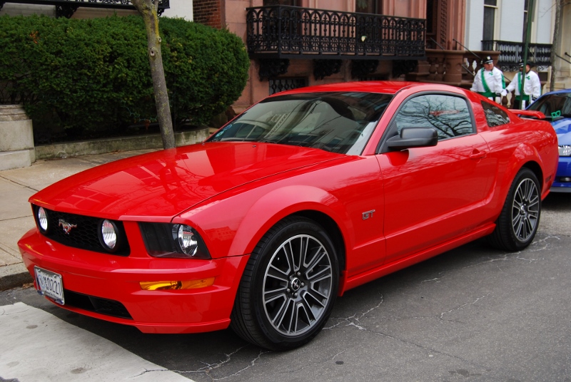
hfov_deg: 49.5
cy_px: 191
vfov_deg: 34.3
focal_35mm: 39
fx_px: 619
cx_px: 286
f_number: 7.1
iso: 200
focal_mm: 26
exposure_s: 1/200
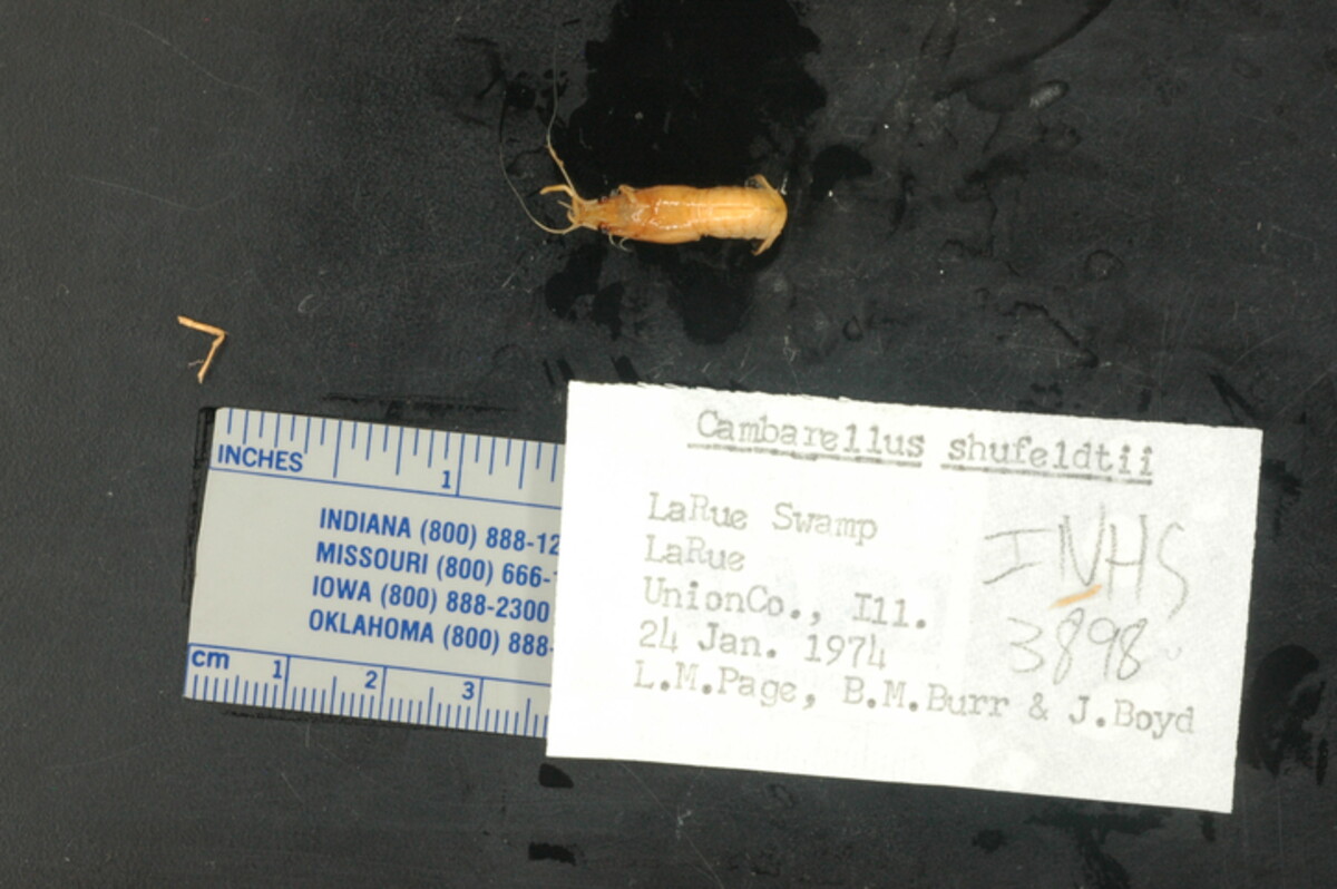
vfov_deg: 15.2
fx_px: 3340
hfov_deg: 22.6
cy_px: 444
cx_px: 668
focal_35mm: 90
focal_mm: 60
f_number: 32
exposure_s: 1/1.3
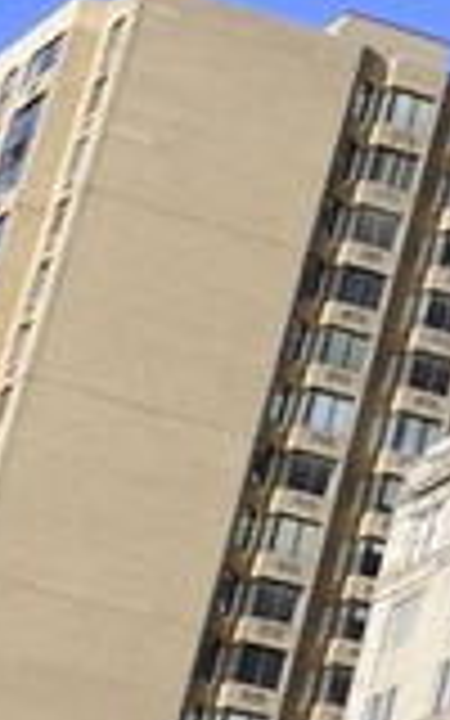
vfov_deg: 7.9
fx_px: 4807
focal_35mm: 245
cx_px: 2700
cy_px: -1026
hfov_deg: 4.2
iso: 200
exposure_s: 1/320
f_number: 7.1
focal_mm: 24
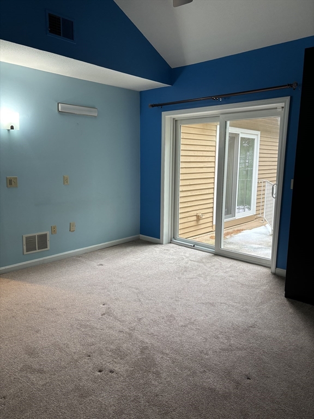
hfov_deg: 53.1
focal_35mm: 26
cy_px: 210
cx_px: 157
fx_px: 314
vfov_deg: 67.3
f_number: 1.6
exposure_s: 1/60
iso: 100
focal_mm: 5.96
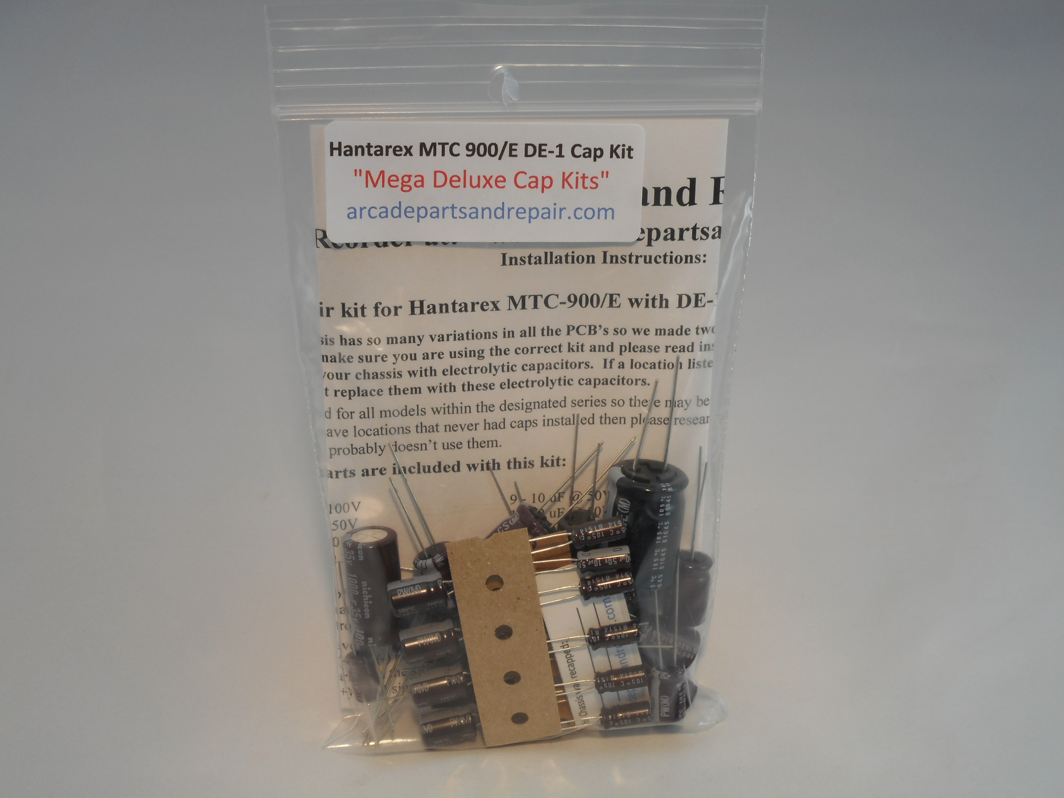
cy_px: 399
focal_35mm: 59
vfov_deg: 24.8
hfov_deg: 32.7
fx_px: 1813
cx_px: 532
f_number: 5.1
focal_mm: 10.5
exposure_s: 1/30
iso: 80
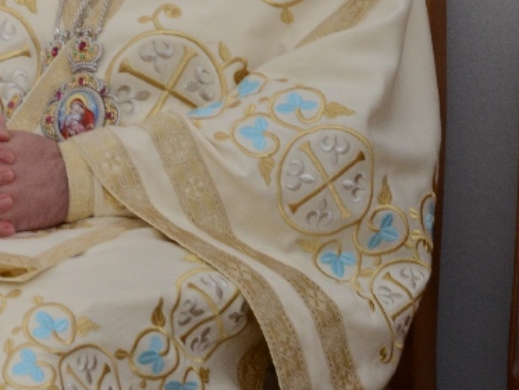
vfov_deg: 3.0
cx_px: -223
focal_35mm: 488
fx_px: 7312
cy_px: -32
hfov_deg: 4.0
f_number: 6.3
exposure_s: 1/125
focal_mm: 105
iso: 800
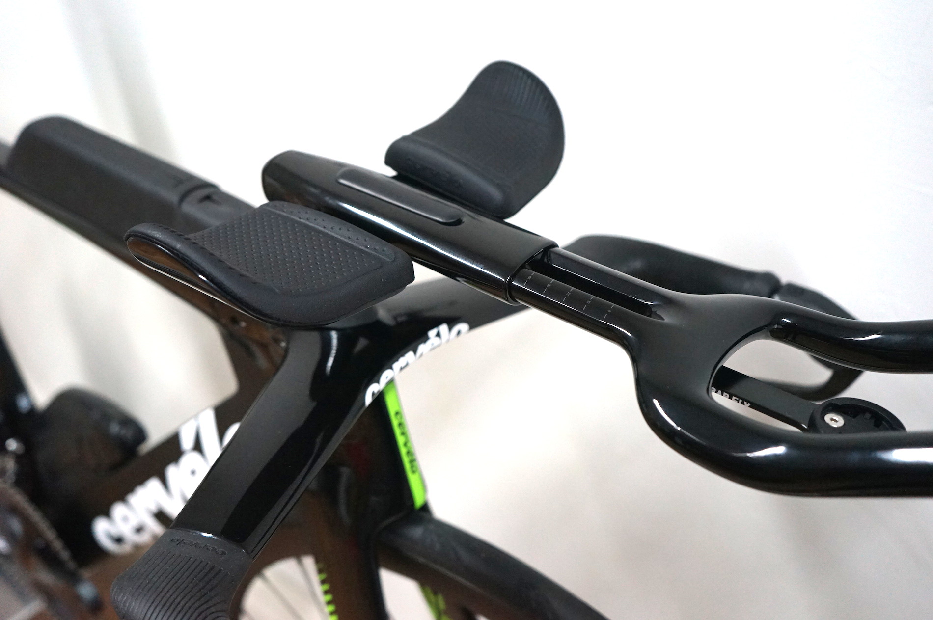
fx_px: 906
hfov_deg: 54.5
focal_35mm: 35
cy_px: 310
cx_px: 466
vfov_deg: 37.8
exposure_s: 1/160
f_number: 4
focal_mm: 35
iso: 3200
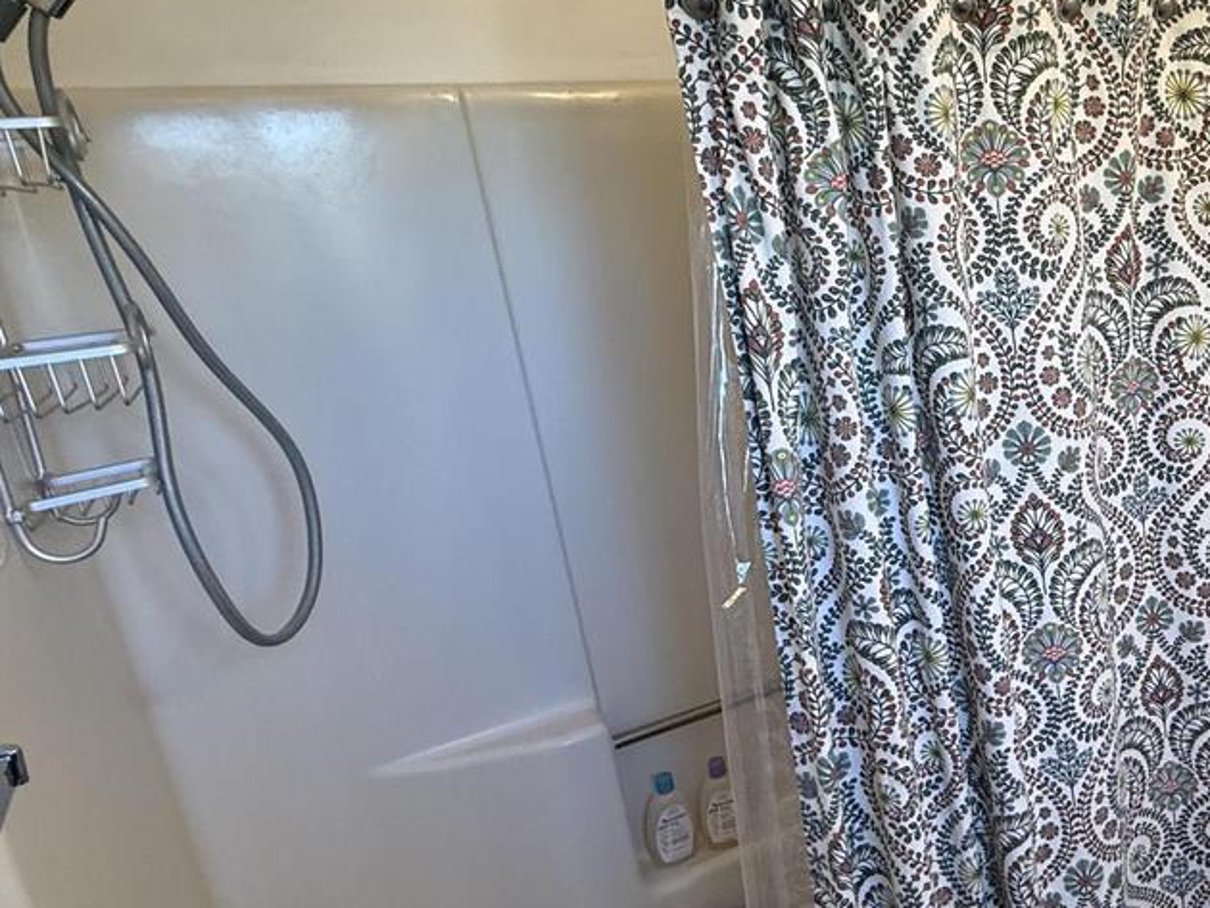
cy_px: 472
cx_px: 1106
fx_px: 1119
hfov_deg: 50.0
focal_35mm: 32
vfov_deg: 44.2
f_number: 2.2
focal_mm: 2.22
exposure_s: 1/120
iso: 200
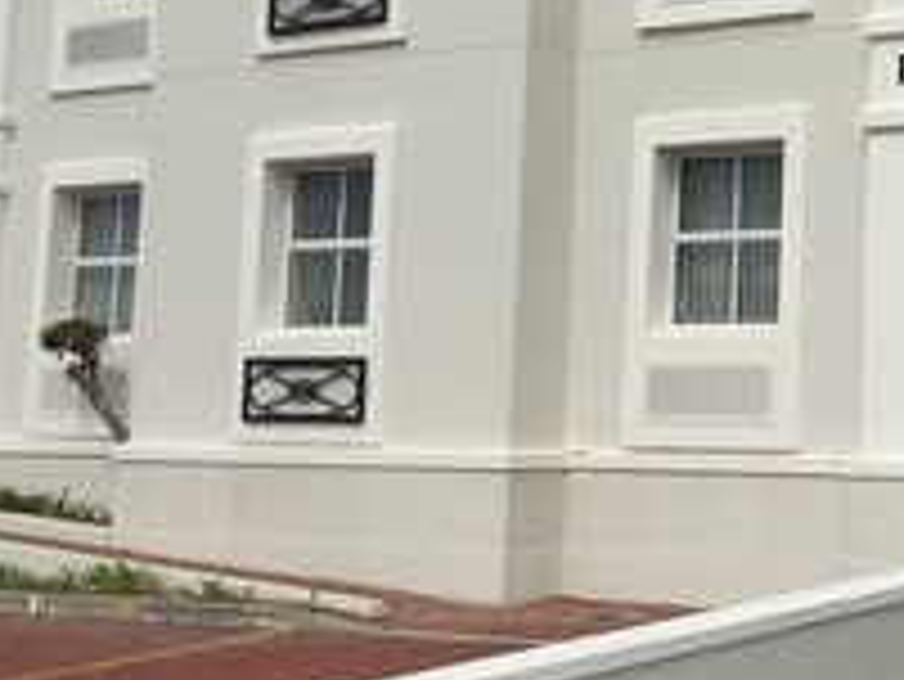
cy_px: 209
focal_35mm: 72
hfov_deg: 25.1
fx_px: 1881
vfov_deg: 20.4
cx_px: 1003
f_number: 2.2
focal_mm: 4.15
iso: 32
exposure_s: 1/3597
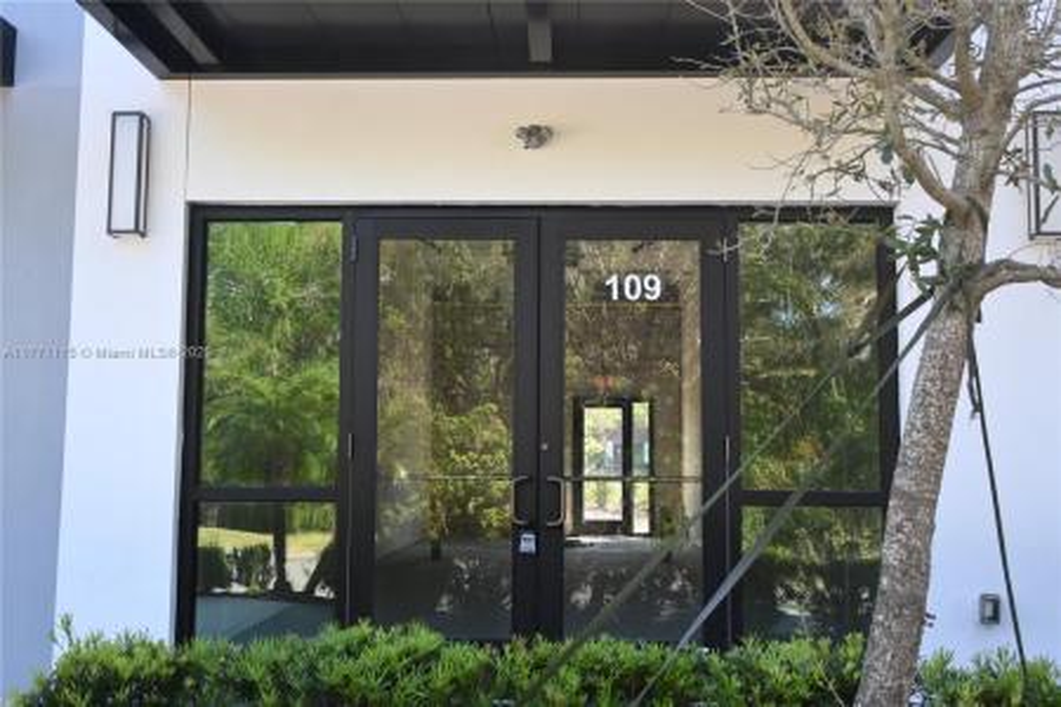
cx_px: 530
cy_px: 354
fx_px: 1149
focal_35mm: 39
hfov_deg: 49.6
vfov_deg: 34.2
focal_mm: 26
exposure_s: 1/250
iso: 280
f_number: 4.5
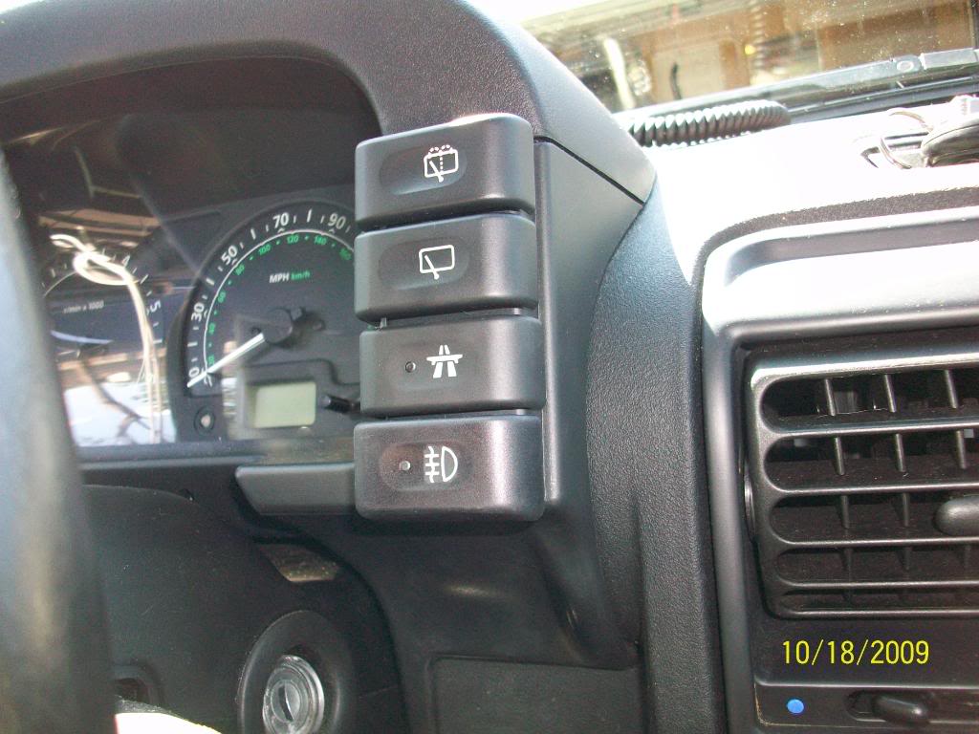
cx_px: 490
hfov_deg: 56.8
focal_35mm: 32
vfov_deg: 44.2
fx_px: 905
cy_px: 367
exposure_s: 1/60
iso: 120
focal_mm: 5.7
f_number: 2.8
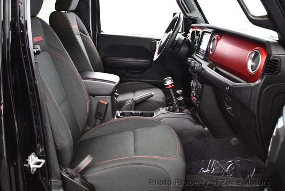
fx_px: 285
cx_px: 142
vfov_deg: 37.0
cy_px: 96
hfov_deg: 53.1
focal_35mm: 36
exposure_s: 1/80
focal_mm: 18
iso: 3200
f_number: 3.5
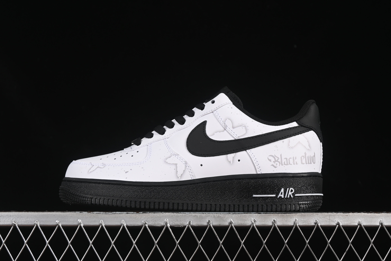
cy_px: 130
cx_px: 196
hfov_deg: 27.0
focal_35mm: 75
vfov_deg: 18.2
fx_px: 815
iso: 160
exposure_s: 1/60
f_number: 8
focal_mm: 50
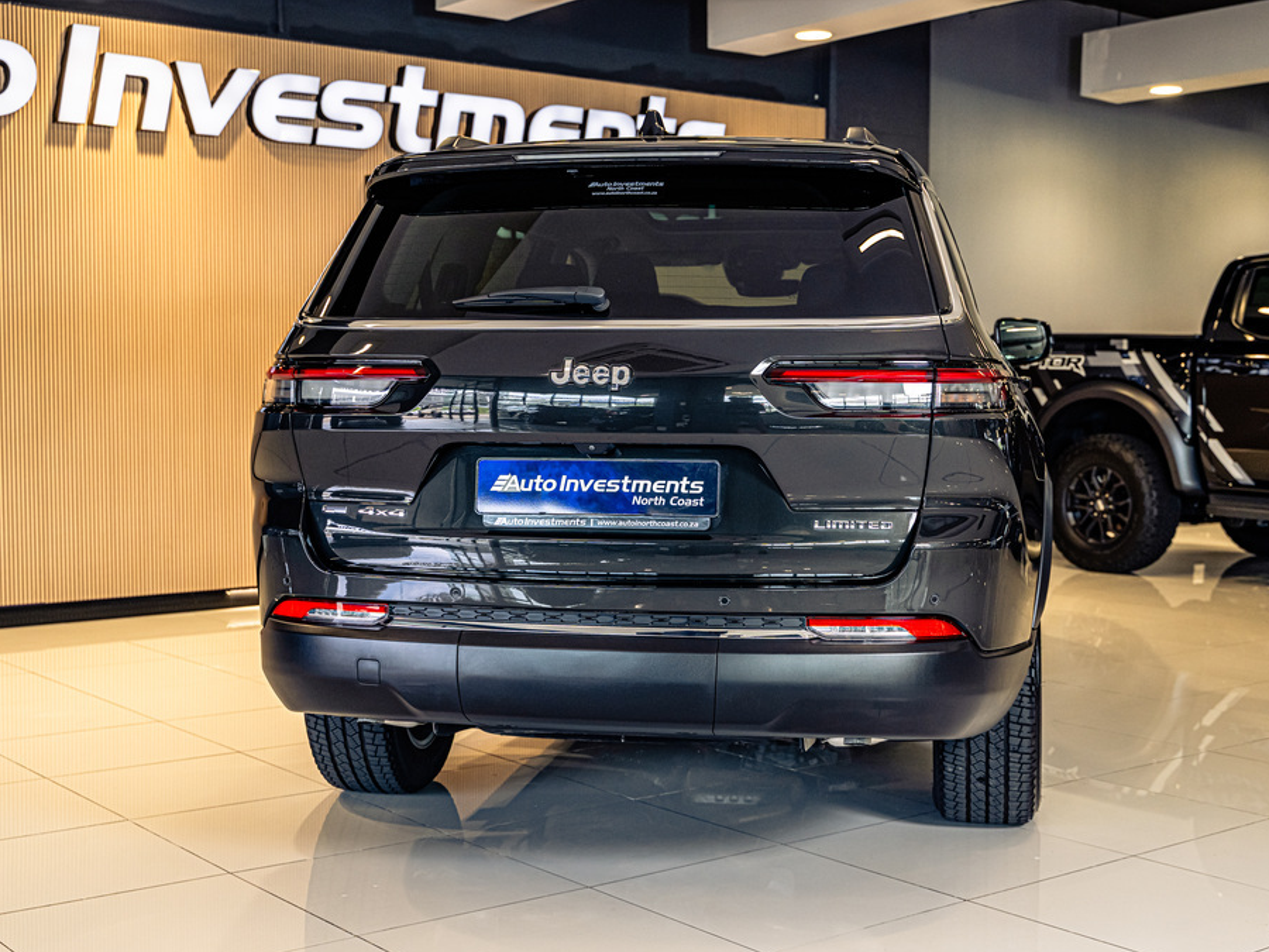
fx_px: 1723
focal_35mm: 47
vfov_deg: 30.9
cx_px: 635
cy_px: 480
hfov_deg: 40.4
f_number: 4
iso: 640
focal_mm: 43
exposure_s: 1/160
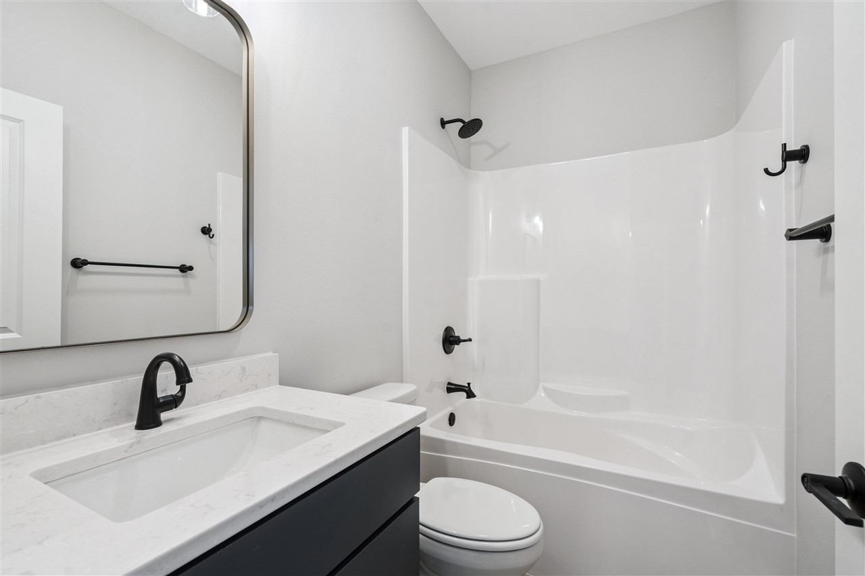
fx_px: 384
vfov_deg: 73.7
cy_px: 288
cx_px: 432
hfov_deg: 96.7
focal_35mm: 16
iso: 400
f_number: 8
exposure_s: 1/30
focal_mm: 16
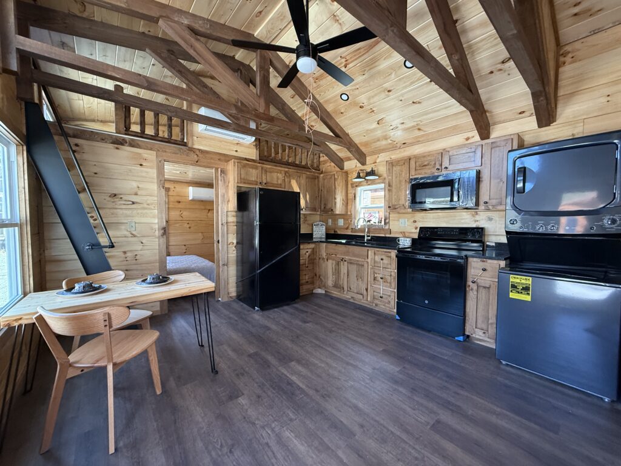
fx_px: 251
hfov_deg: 102.1
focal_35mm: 14
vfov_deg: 85.7
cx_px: 310
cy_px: 233
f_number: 2.2
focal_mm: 2.22
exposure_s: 1/94
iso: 400
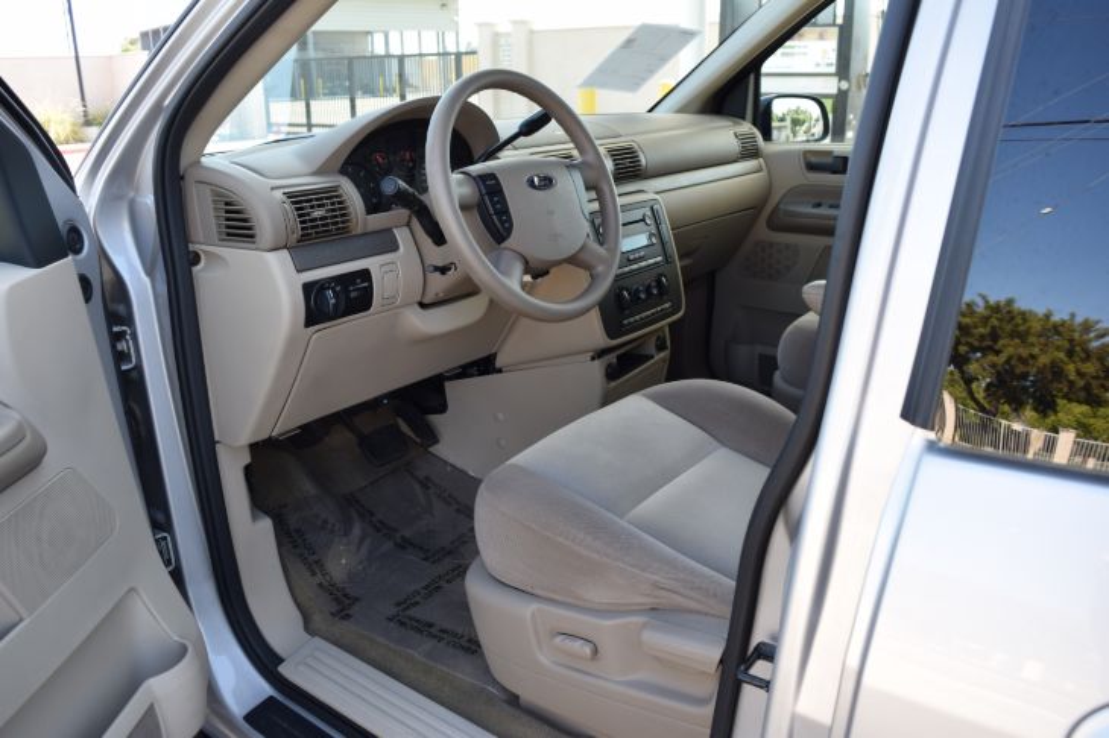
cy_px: 369
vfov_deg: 47.9
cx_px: 554
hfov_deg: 67.4
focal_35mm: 27
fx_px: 831
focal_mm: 18
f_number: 5.6
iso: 280
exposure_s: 1/125
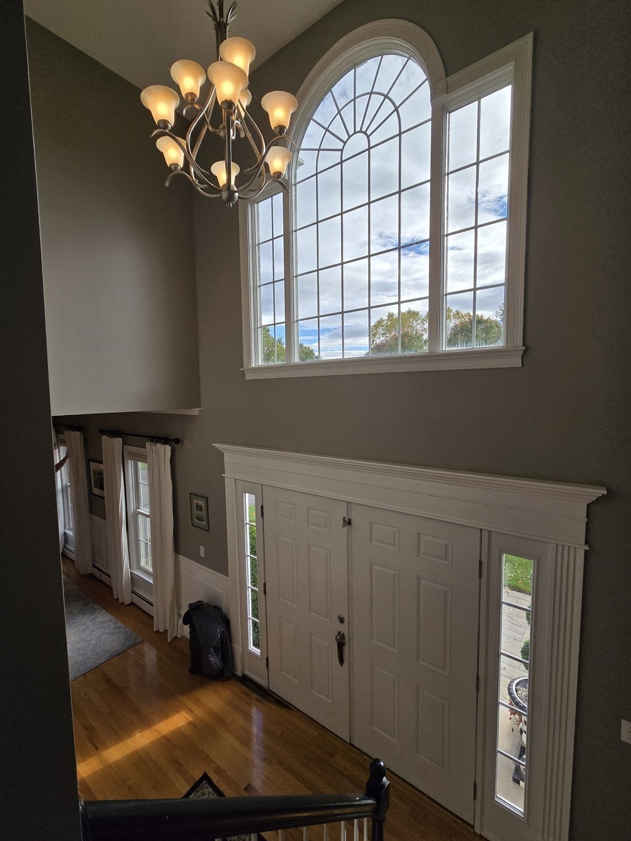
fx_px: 340
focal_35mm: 14
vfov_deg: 102.1
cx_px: 297
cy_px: 424
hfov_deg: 85.6
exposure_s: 1/876
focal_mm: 2.2
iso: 50
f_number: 2.2
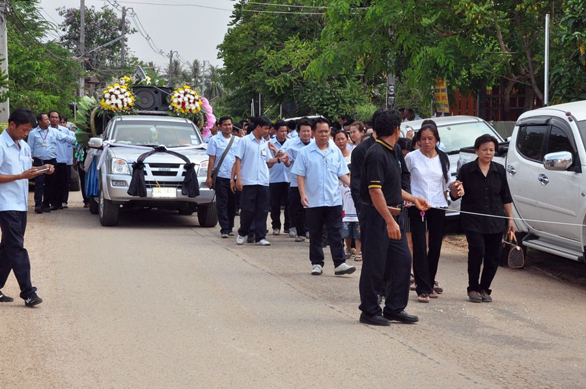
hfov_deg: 24.2
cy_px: 194
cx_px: 293
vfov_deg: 16.2
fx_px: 1366
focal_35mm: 84
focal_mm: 56
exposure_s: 1/200
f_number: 25
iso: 1600
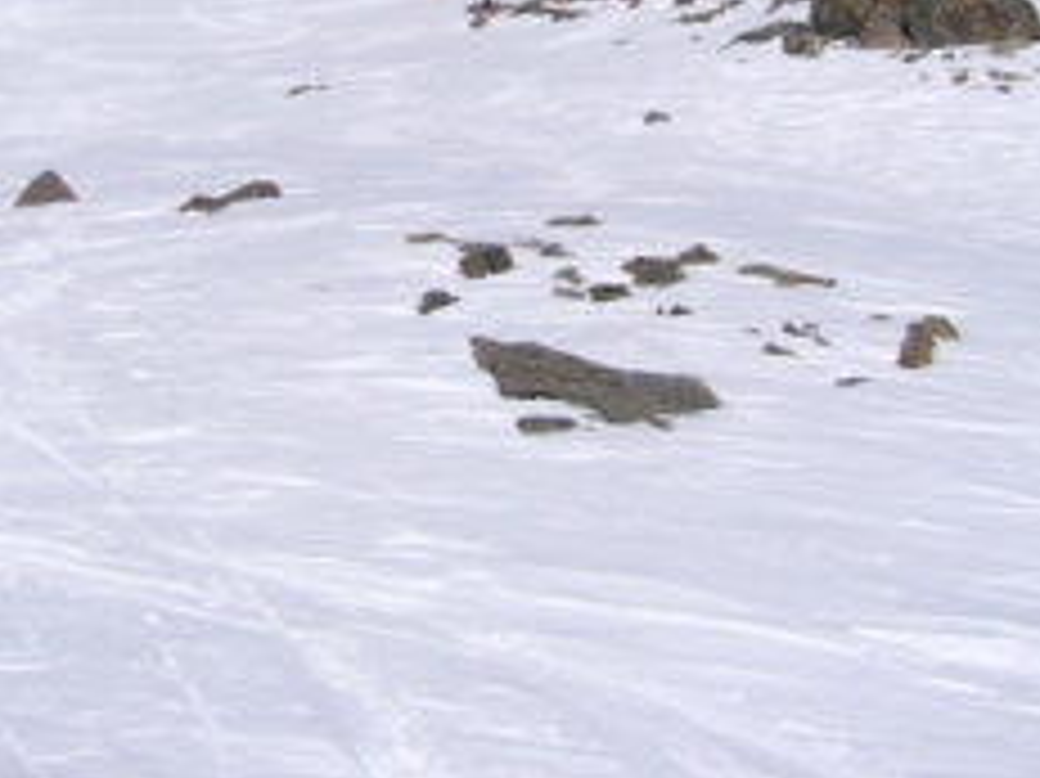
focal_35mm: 68
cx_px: 428
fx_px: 2042
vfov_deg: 21.1
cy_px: 63
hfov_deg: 28.5
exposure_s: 1/2000
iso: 100
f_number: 5.6
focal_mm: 5.8
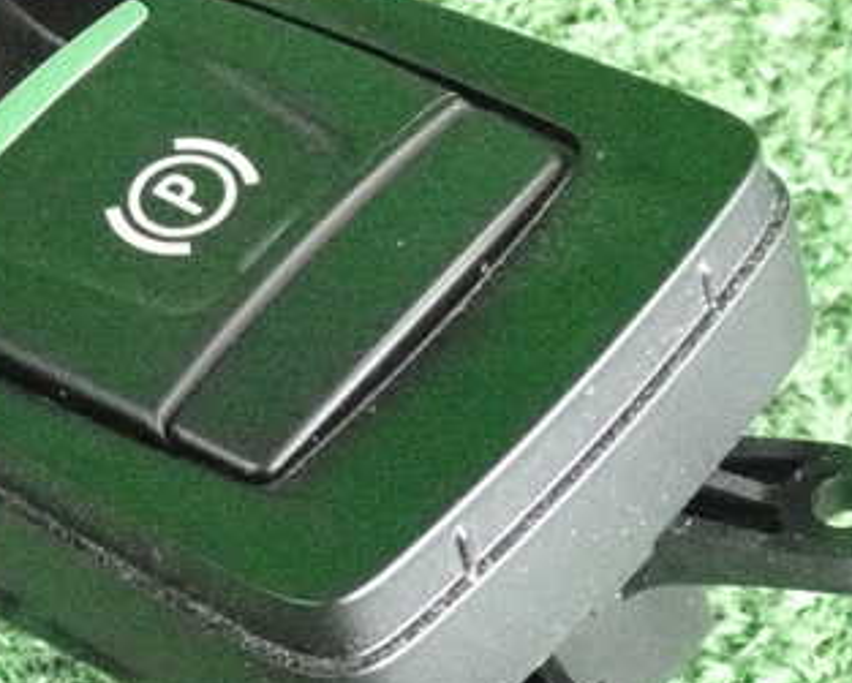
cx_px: 256
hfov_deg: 10.3
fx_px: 4720
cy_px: 354
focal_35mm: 187
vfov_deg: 8.3
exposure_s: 1/125
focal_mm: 18
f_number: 4.9
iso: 10000
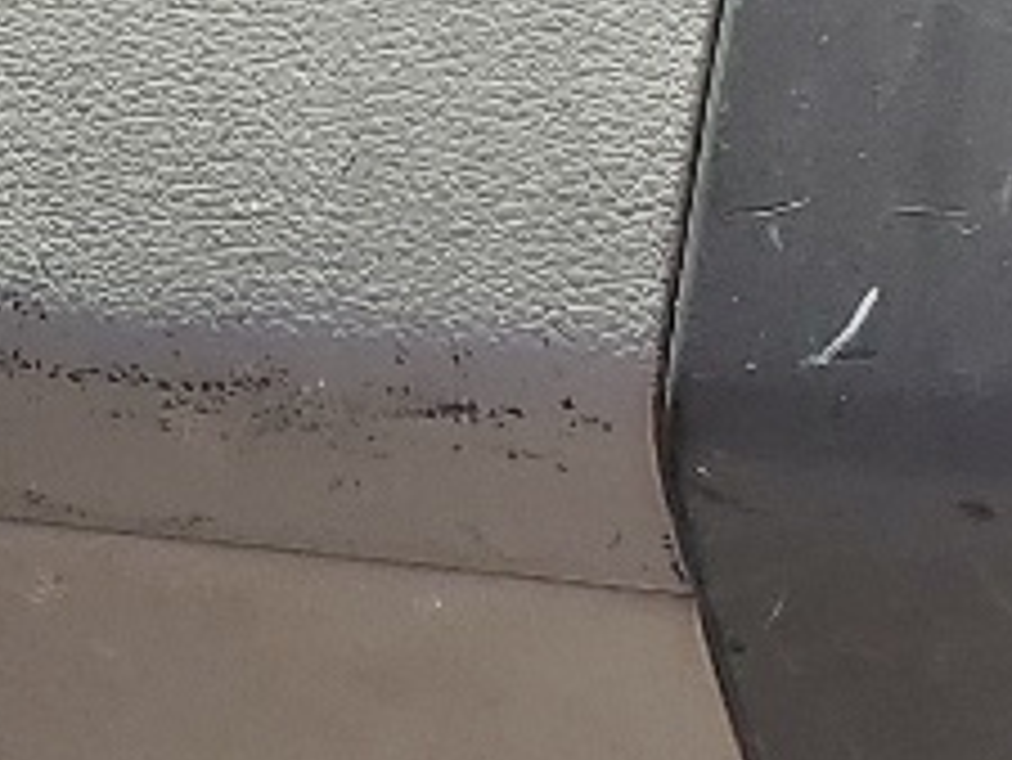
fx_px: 5411
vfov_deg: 7.6
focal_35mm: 185
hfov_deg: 8.9
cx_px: -1943
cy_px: 1704
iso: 50
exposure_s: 1/455
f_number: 1.5
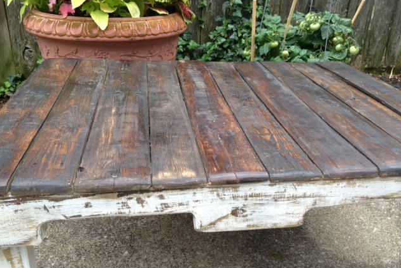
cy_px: 137
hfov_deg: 51.9
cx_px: 202
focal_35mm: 37
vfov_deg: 35.9
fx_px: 412
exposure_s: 1/378
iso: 64
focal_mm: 4.28
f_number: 2.4
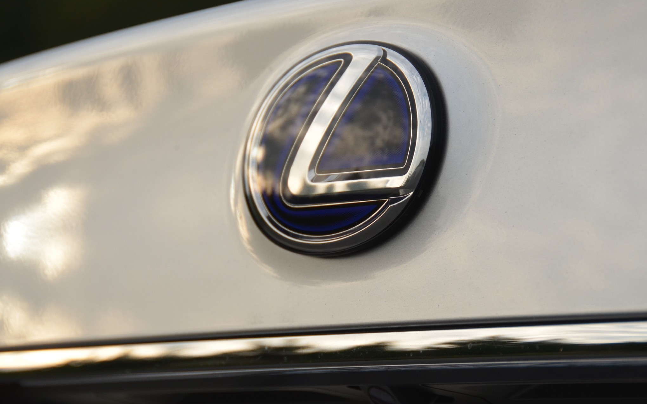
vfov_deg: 7.4
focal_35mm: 178
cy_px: 173
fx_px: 3132
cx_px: 351
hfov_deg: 11.8
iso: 400
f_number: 5.3
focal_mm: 95
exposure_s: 1/1000
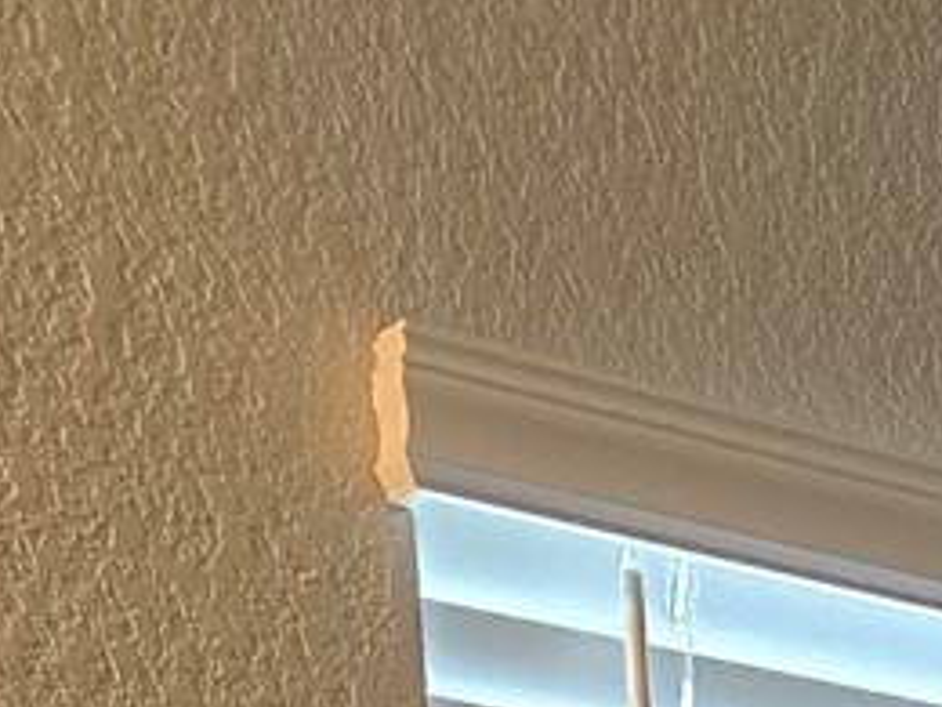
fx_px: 4926
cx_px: 2898
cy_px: 2455
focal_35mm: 181
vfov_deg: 7.0
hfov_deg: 8.8
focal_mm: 6.3
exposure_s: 1/120
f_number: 1.7
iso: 250
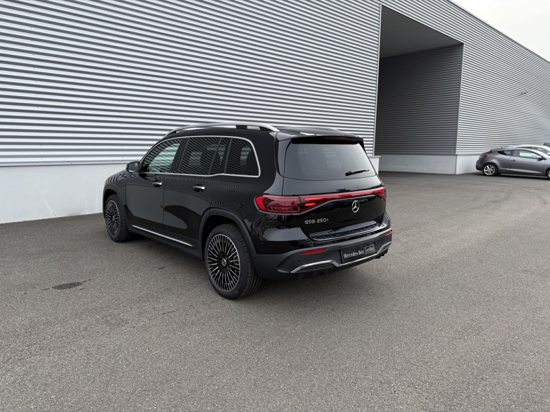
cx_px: 275
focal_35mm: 24
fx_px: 381
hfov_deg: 71.6
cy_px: 206
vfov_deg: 56.8
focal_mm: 6.76
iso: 80
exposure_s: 1/920
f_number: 1.78
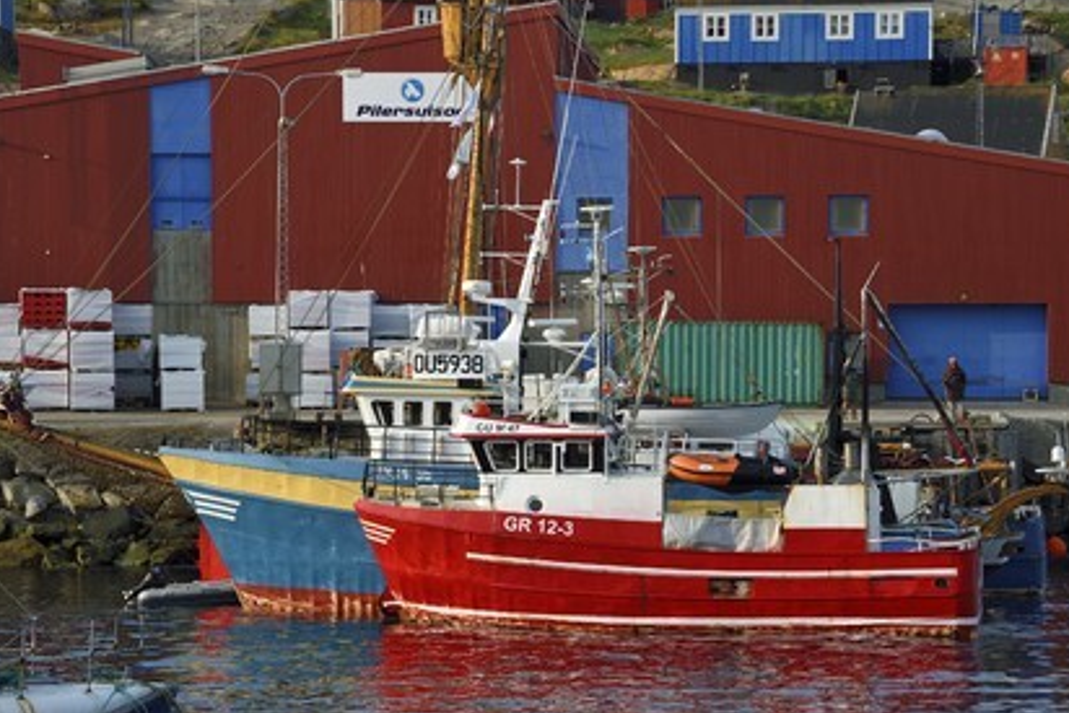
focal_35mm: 163
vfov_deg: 8.4
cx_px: 532
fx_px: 4842
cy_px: 355
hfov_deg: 12.6
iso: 200
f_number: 9
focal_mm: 160
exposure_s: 1/250
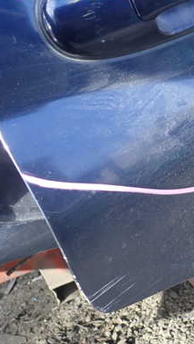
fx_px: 456
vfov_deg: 41.3
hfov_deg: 21.9
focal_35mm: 50
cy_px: 177
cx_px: 245
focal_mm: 5.4
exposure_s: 1/60
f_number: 3.2
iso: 100
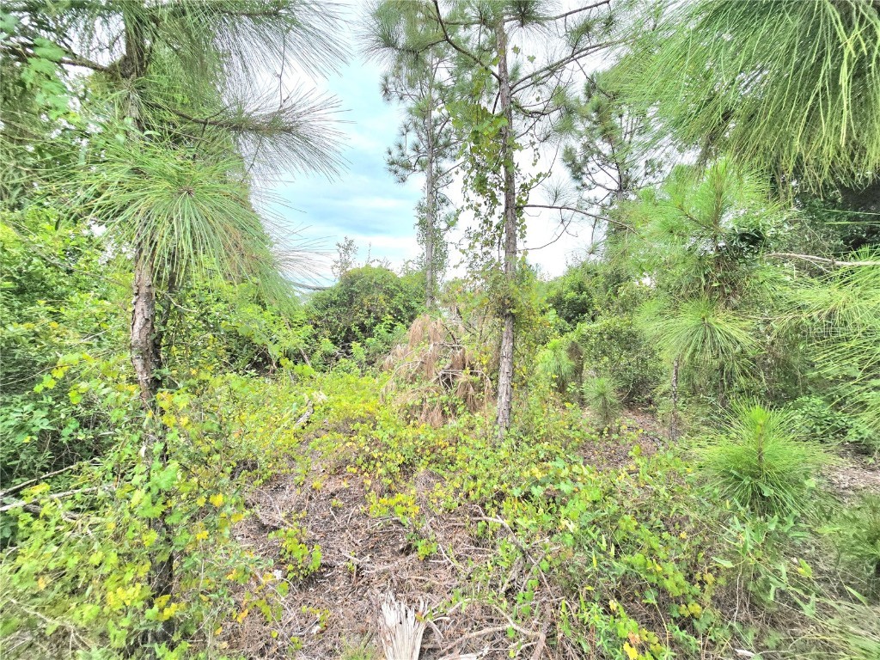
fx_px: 330
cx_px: 440
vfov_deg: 89.9
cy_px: 330
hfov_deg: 106.2
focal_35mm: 13
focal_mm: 2.2
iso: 50
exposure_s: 1/1111
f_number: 2.2
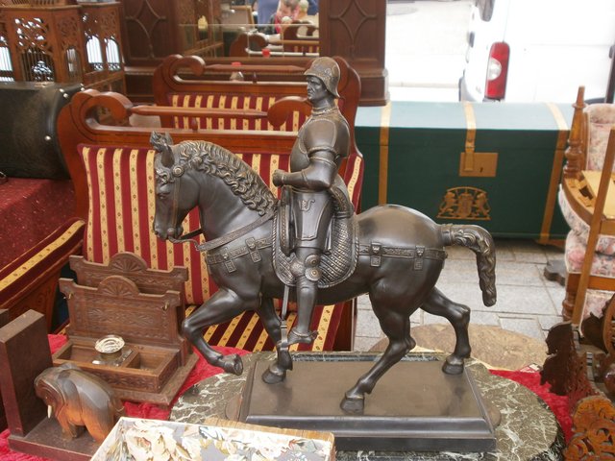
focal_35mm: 32
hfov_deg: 56.8
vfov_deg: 44.2
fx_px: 569
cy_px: 230
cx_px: 308
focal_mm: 5.8
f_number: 3.1
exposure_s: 1/100
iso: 100
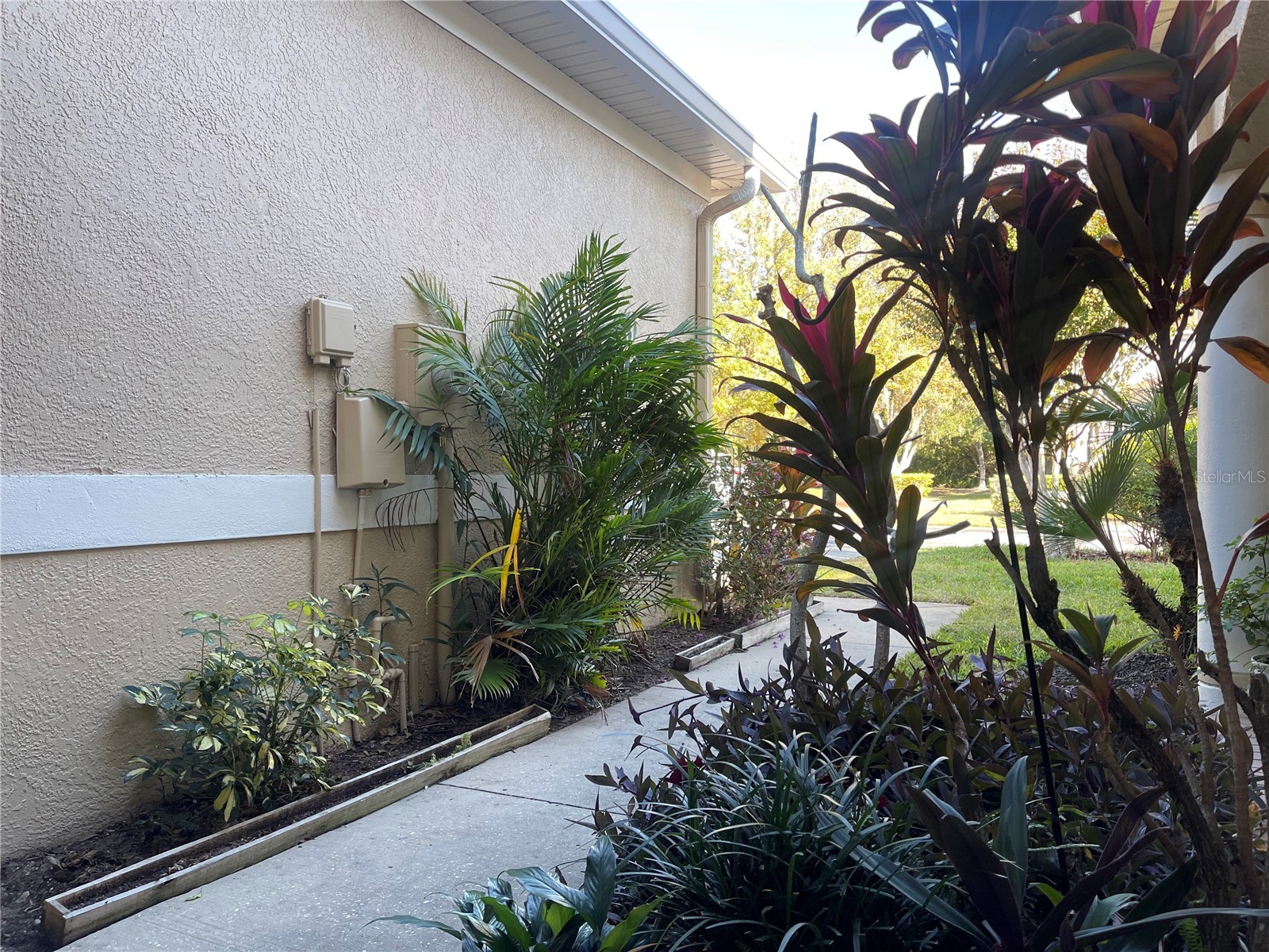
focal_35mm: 25
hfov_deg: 69.4
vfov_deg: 54.9
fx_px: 916
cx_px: 634
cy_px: 476
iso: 40
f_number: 1.6
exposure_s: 1/121
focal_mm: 5.1
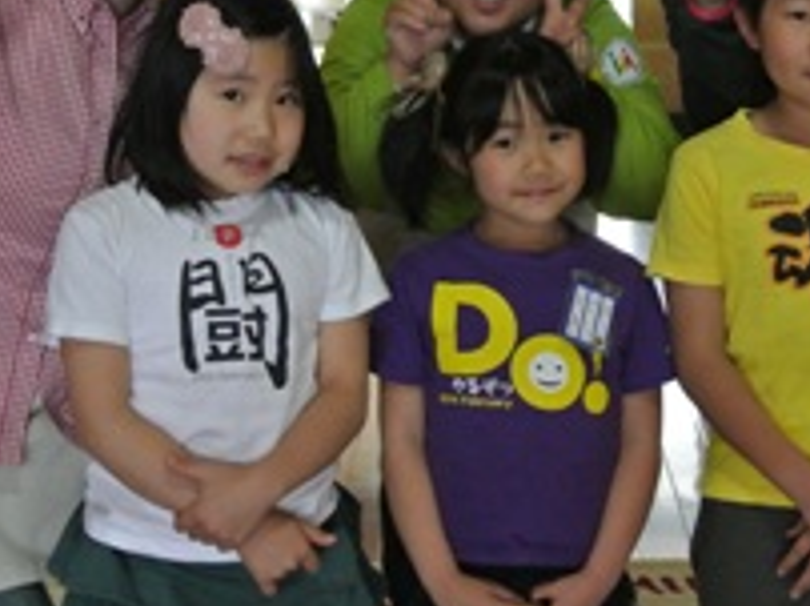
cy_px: 169
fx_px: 2010
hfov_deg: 22.8
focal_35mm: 86
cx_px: 465
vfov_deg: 17.1
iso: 1600
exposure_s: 1/200
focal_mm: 16.9
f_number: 4.5
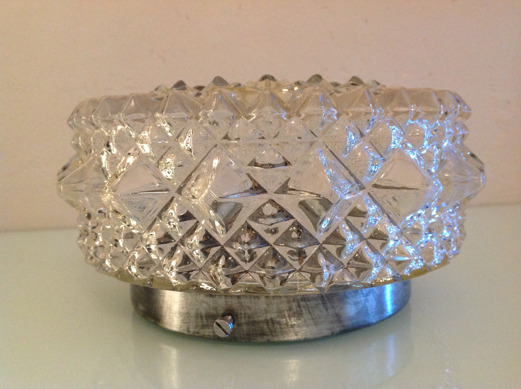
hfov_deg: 52.7
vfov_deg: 40.6
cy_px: 194
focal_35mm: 35
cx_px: 260
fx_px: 526
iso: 320
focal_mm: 4.28
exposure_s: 1/17
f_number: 2.4
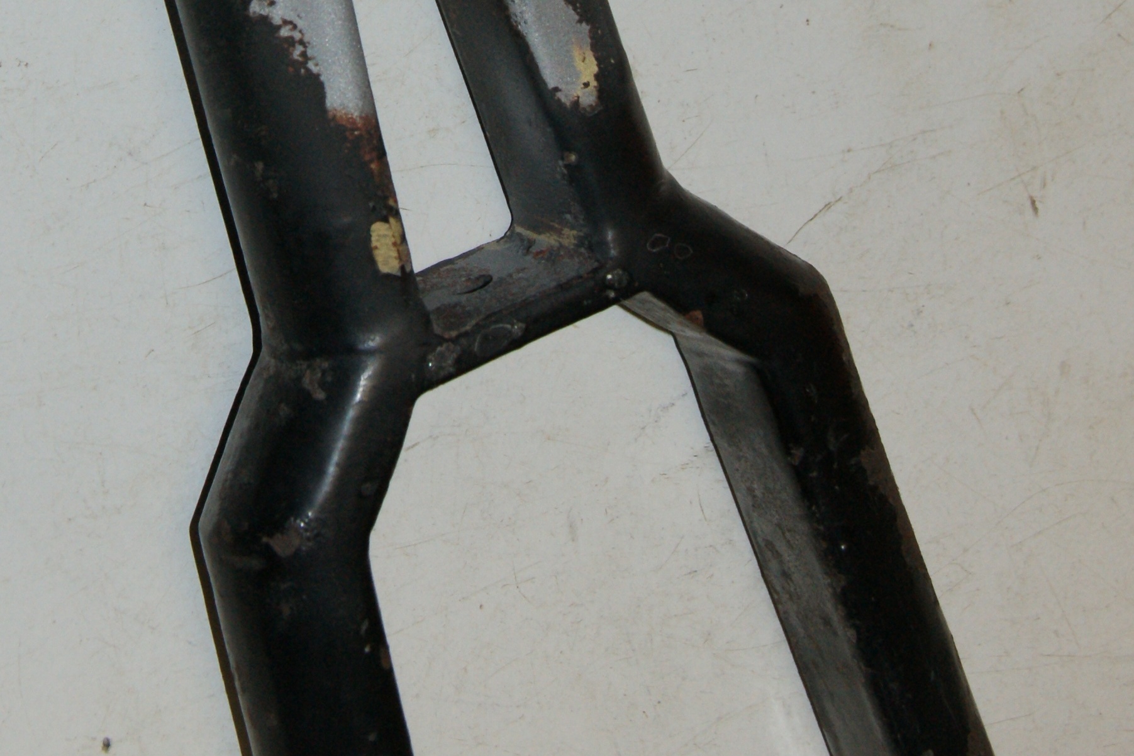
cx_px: 567
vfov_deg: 25.8
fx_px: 1654
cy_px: 378
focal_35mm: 52
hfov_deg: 37.9
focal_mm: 35
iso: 400
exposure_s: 1/60
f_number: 5.6
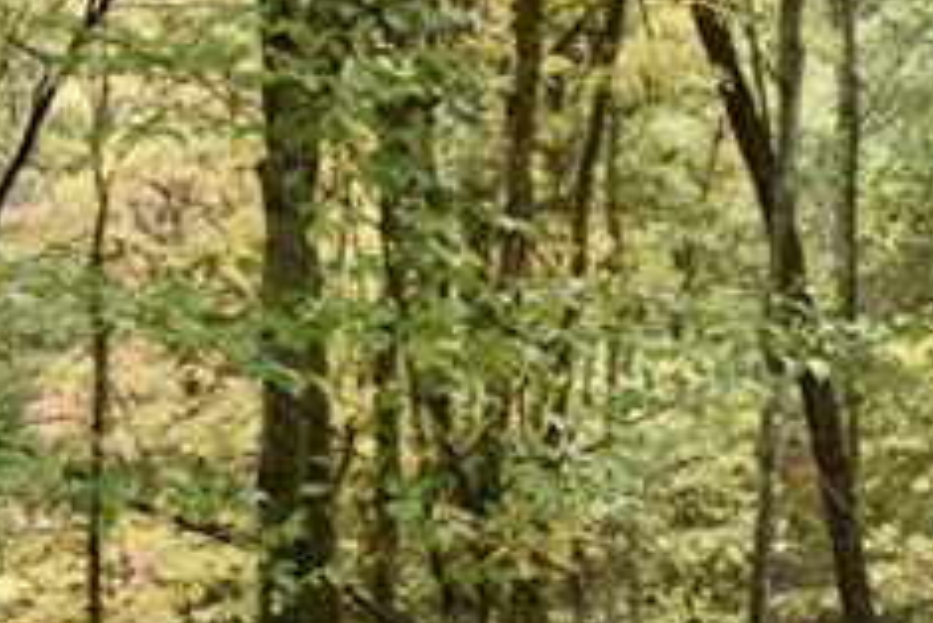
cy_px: 456
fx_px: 3968
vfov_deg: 9.0
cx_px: 770
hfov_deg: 13.3
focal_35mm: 153
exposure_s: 1/160
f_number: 6.3
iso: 400
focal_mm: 20
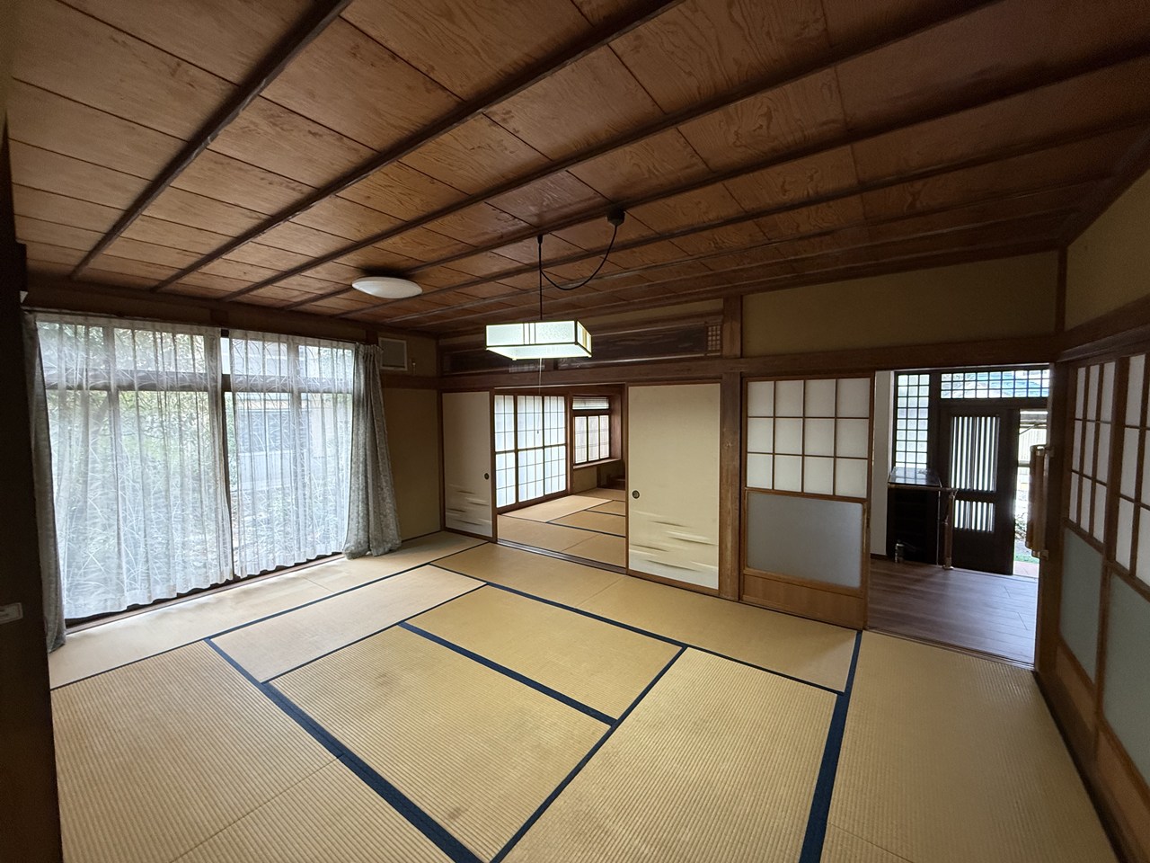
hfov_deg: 102.1
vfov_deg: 85.7
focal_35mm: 14
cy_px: 432
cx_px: 575
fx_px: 465
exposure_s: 1/99
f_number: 2.2
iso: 250
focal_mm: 2.22
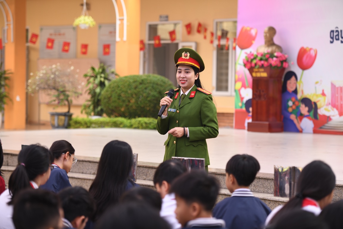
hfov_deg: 19.5
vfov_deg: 13.0
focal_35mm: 105
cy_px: 114
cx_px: 172
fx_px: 1000
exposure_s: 1/160
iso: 400
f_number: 3.2
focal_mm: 105
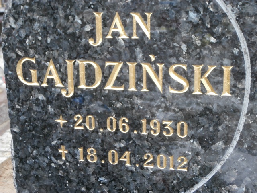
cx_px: 128
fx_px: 505
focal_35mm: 68
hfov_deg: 28.6
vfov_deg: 21.6
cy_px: 96
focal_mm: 12.1
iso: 200
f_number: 4.7
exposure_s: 1/20
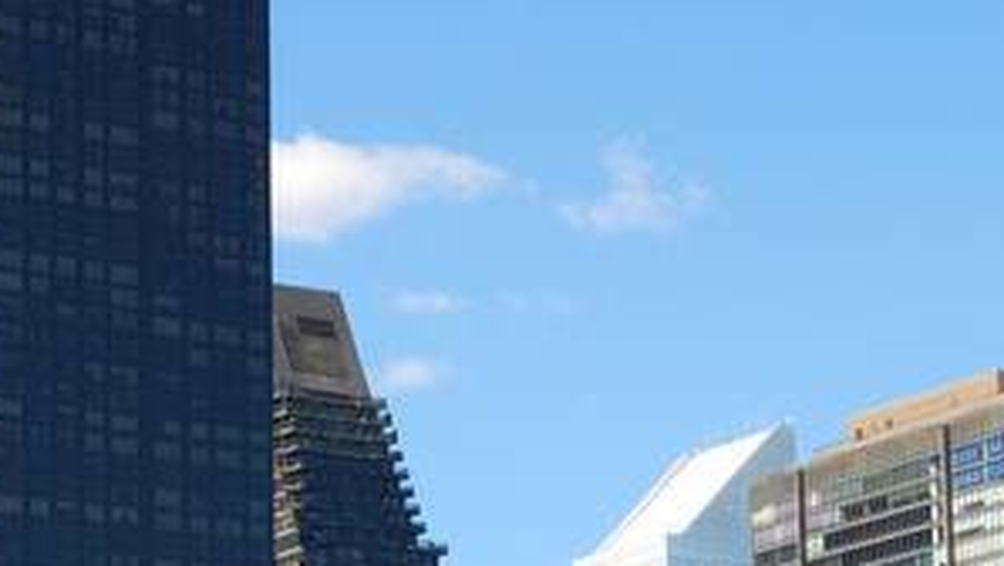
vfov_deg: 7.8
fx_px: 4129
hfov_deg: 13.8
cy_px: 522
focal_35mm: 155
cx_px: 307
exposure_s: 1/200
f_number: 7.1
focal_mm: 42
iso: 100
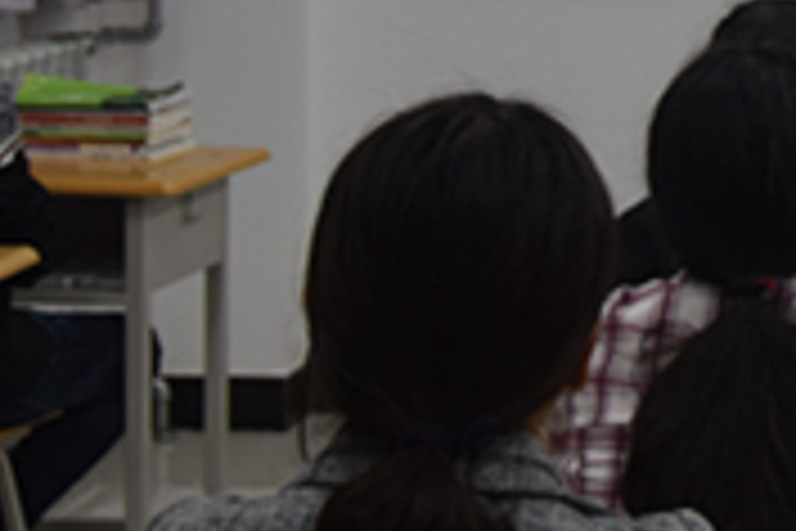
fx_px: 3405
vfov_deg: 8.7
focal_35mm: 154
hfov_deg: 12.4
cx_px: 1354
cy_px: -261
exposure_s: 1/60
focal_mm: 26
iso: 400
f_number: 4
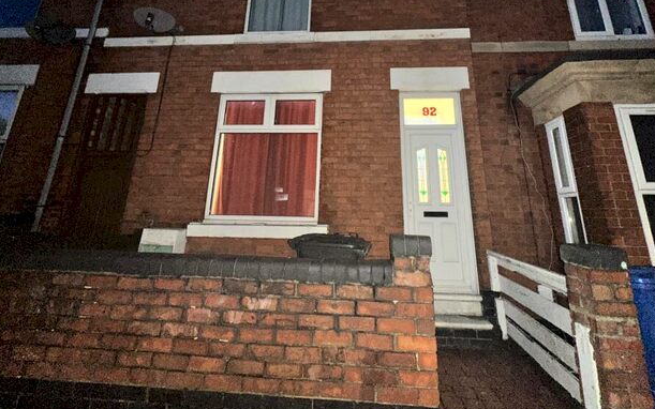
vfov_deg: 65.9
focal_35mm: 17
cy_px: 131
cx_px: 341
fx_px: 303
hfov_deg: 94.3
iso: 500
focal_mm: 2.22
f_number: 2.2
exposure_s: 1/16
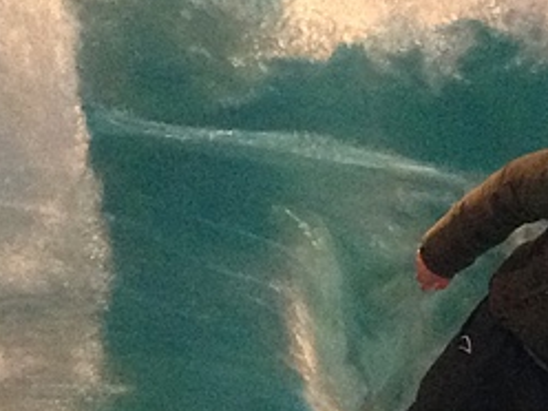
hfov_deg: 11.4
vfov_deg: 8.7
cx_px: 661
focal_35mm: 170
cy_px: 396
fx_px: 2691
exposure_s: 1/20
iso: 400
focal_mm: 4.13
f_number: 2.4
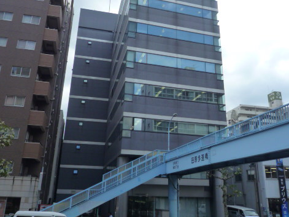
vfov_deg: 41.4
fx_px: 284
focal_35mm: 34
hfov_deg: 53.9
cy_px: 79
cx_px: 152
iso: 160
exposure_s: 1/640
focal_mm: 4.4
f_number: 4
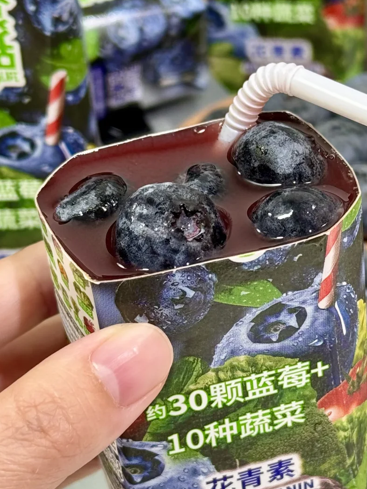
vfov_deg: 29.3
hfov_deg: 22.2
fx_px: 933
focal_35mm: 66
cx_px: 237
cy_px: 291
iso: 50
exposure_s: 1/126
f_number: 1.78
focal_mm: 6.76
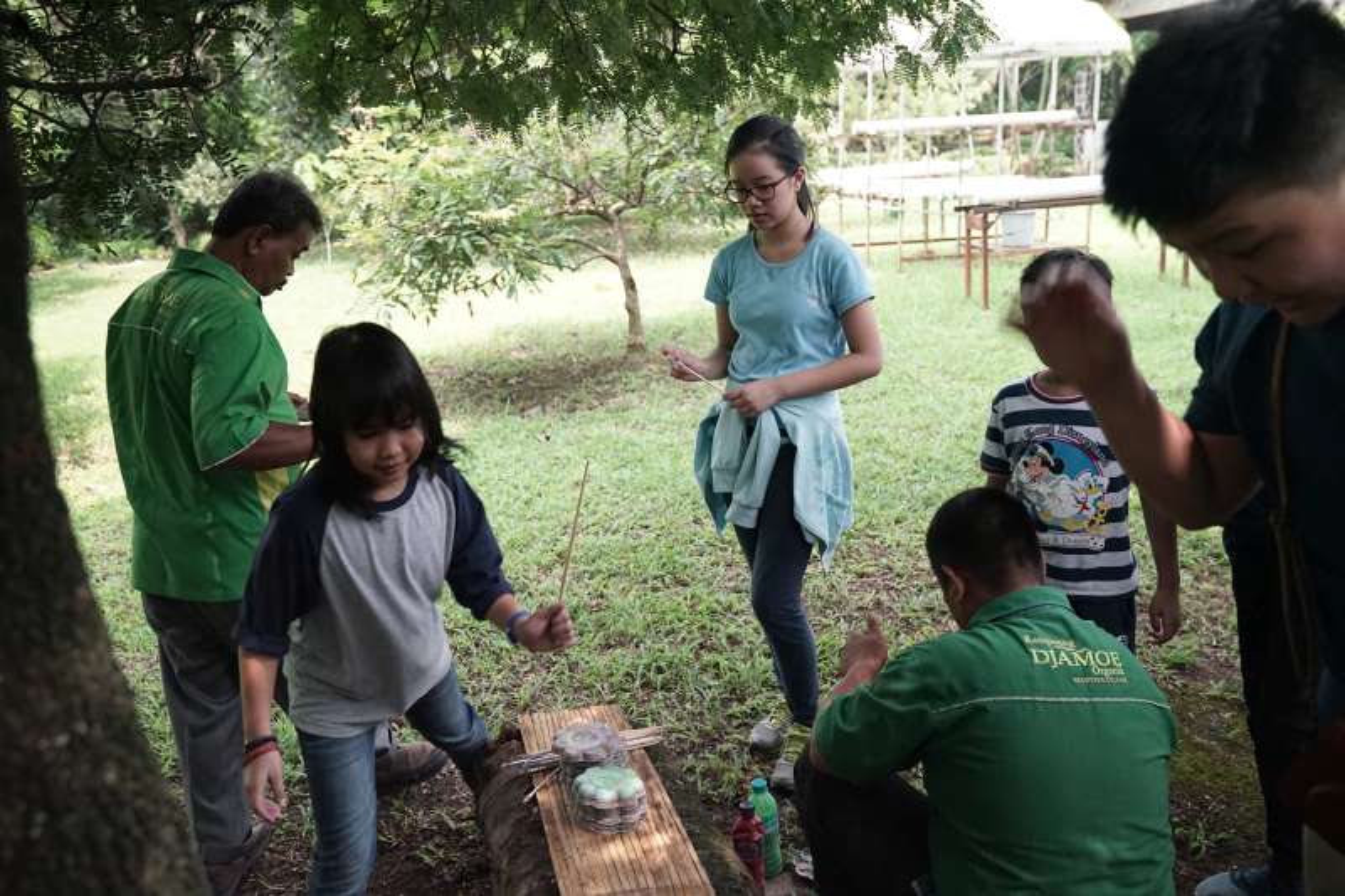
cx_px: 672
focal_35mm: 31
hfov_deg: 60.3
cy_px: 448
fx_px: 1158
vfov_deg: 42.3
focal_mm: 31
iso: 5000
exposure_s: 1/160
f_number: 4
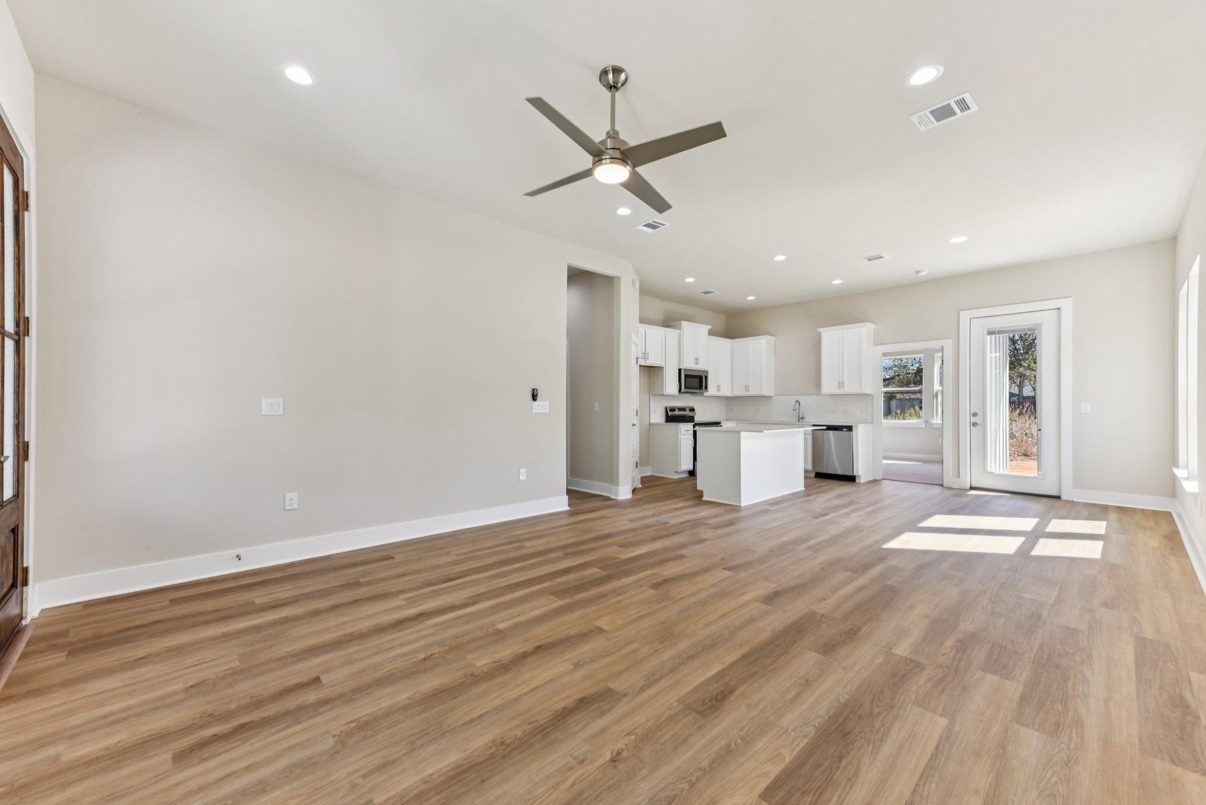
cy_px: 402
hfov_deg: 104.2
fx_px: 469
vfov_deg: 81.2
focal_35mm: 14
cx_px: 603
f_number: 8
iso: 100
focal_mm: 14
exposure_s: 1/10
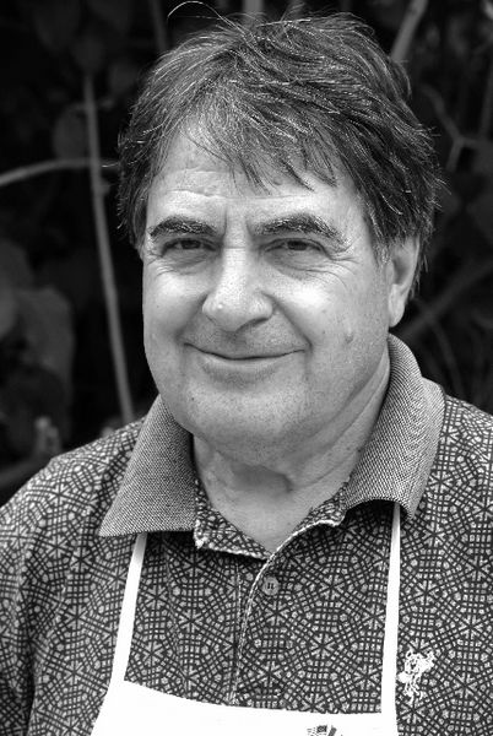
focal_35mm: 158
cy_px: 368
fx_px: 3224
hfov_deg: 8.7
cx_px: 246
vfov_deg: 13.0
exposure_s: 1/250
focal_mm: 105
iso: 100
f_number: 6.3
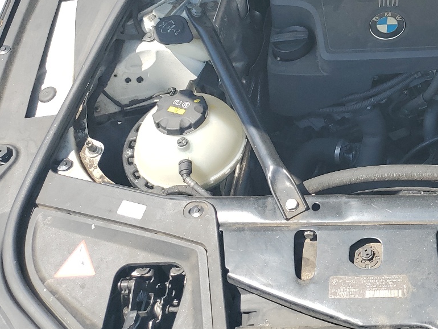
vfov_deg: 25.7
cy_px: -2
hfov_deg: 32.6
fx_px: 683
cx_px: 442
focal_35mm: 54
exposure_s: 1/1429
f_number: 1.5
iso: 50
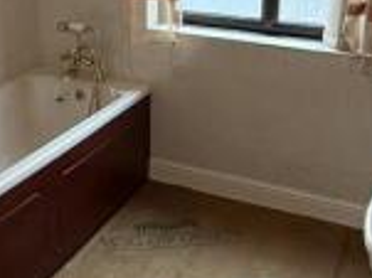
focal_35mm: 54
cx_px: 142
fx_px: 580
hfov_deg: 35.4
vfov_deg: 25.9
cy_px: 16
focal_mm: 2.22
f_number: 2.2
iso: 320
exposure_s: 1/100
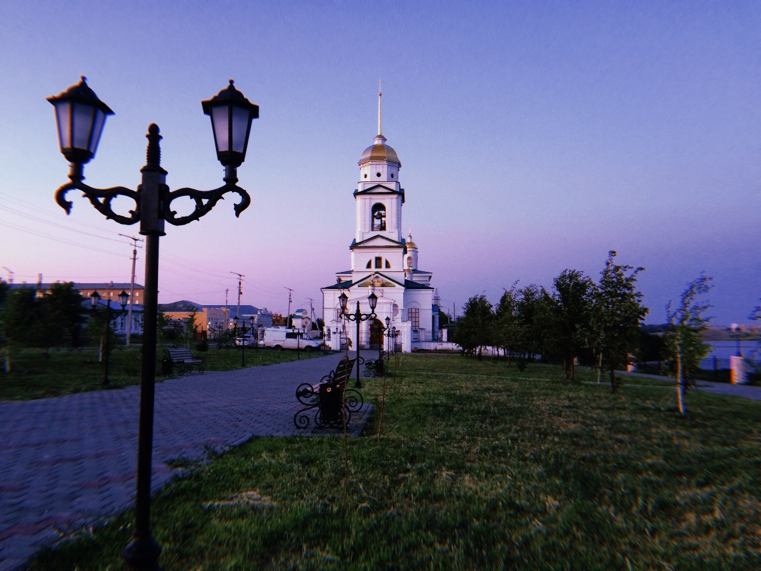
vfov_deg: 48.2
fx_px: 638
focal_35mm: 29
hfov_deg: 61.6
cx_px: 380
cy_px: 286
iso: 80
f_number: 2.2
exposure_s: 1/33
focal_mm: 4.15
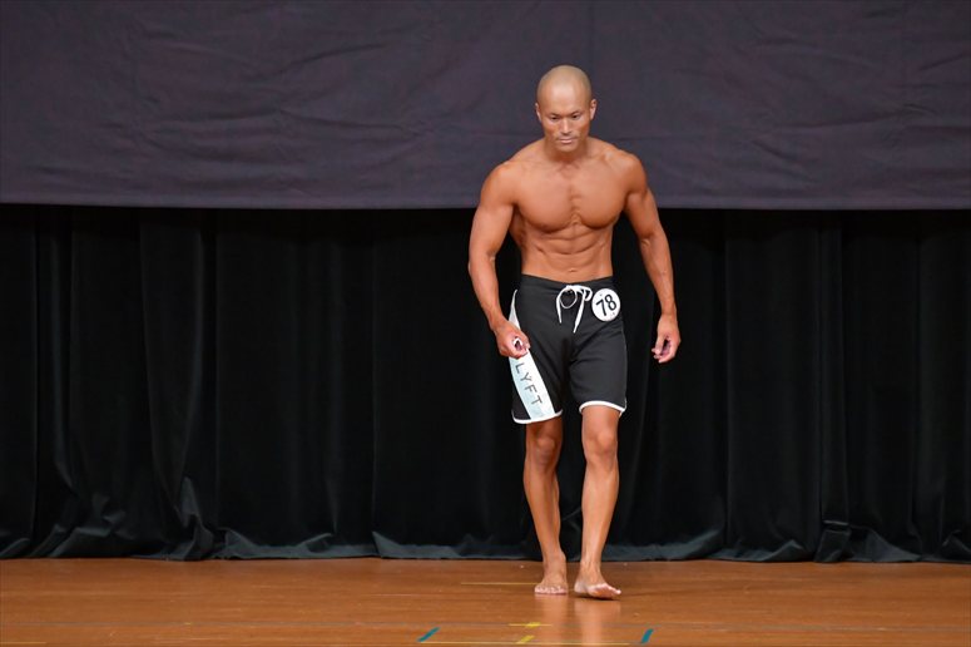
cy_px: 324
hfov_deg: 6.5
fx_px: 8492
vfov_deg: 4.4
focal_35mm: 315
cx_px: 486
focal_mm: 210
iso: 5000
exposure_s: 1/400
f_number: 5.6
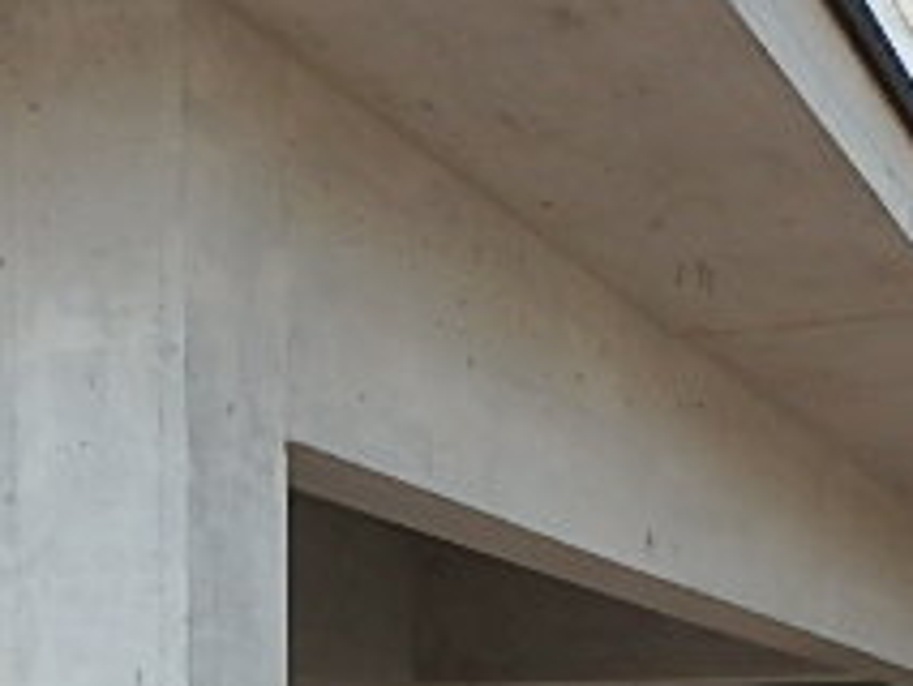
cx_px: 947
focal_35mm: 63
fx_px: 1663
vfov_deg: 20.9
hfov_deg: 28.5
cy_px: 922
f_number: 3.5
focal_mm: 3.7
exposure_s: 1/40
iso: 200
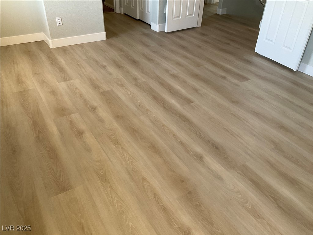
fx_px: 262
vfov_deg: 48.2
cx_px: 156
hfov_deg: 61.7
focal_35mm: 29
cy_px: 118
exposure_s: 1/99
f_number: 1.8
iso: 64
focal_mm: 3
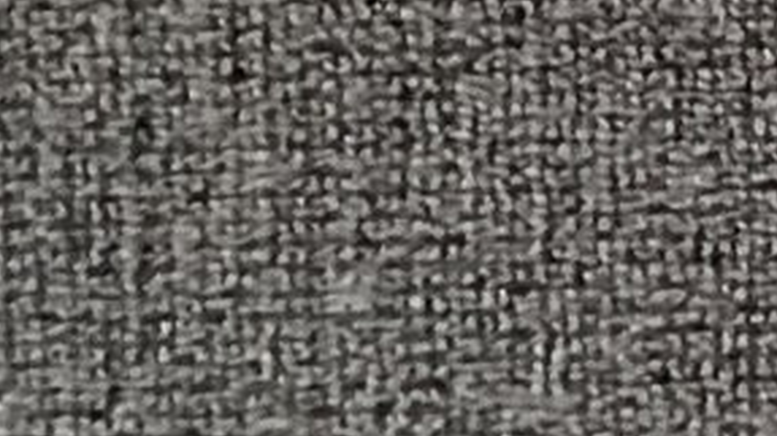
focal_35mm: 178
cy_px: -440
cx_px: 1409
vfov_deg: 6.6
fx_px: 3665
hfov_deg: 11.2
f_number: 2.4
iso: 320
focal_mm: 3.3
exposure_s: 1/60
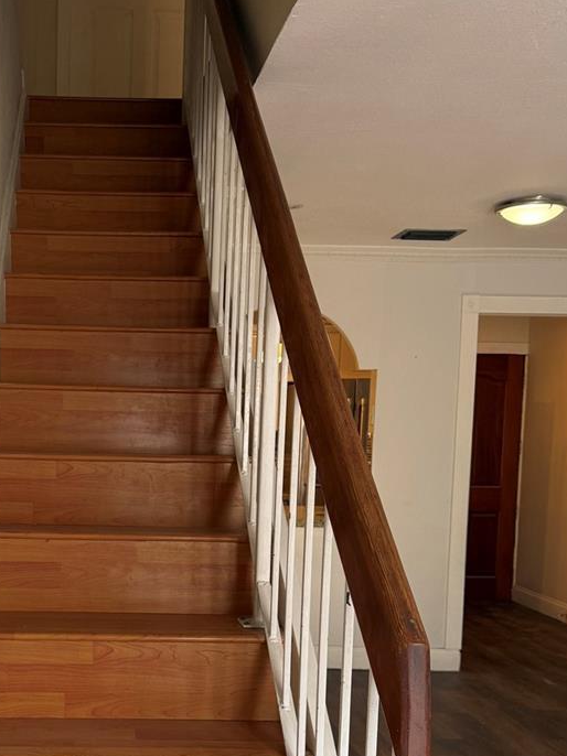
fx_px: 918
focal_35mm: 42
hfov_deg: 33.3
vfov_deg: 44.0
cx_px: 109
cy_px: 517
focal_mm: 6.76
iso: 160
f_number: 1.78
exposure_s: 1/121
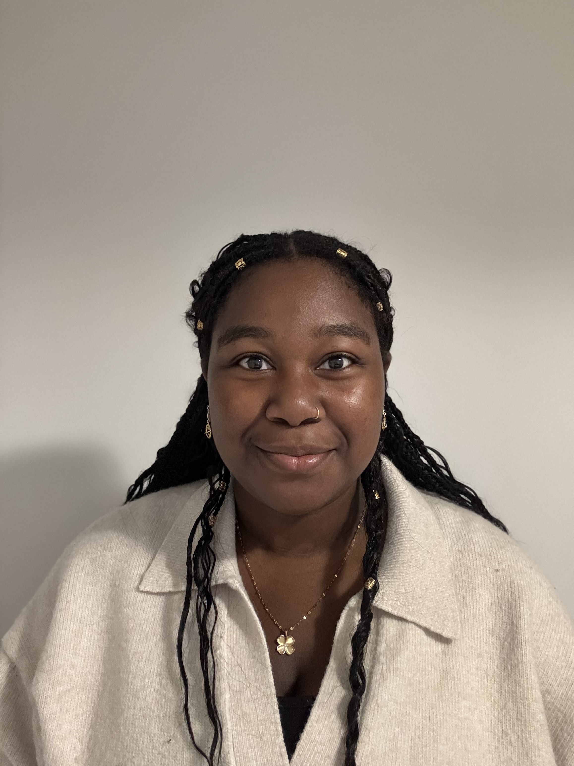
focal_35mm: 30
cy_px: 383
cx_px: 287
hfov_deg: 46.8
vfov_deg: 60.0
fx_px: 663
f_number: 1.9
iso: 640
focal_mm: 2.69
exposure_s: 1/30
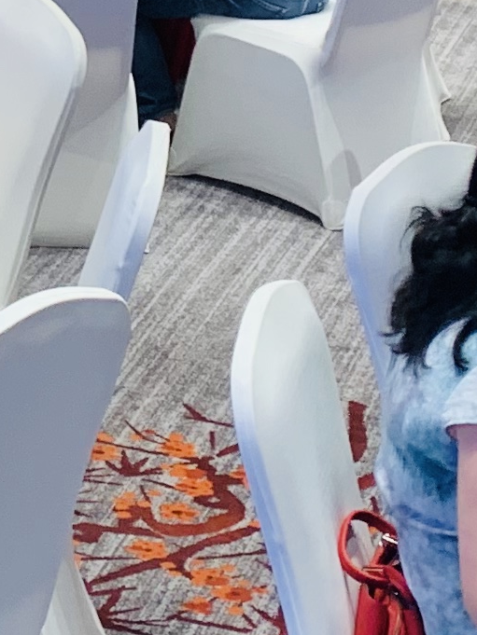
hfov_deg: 9.0
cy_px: -398
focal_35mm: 154
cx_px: -503
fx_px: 2829
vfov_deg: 12.1
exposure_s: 1/50
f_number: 1.8
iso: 64
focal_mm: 4.25
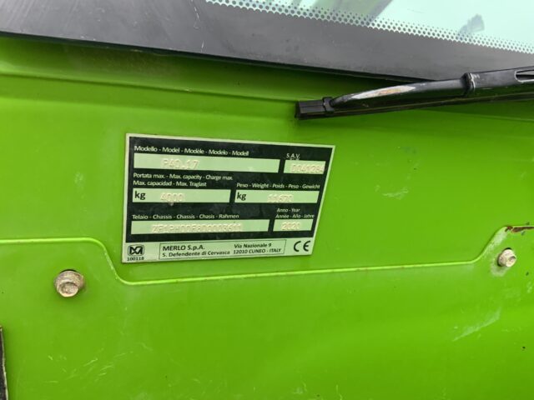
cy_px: 200
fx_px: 447
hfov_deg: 61.7
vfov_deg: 48.2
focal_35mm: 29
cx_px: 267
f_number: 1.8
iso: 160
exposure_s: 1/60
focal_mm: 3
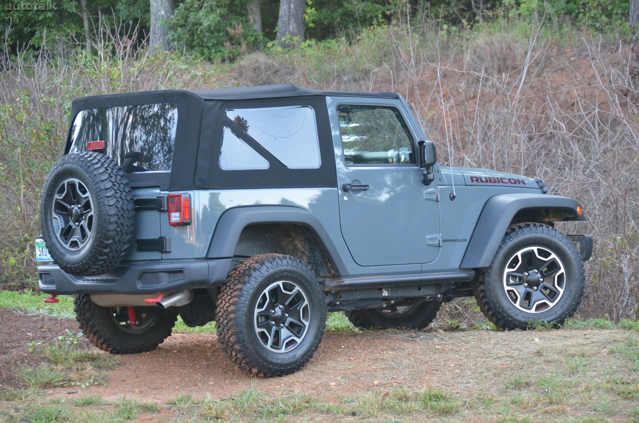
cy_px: 212
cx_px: 320
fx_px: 2524
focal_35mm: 142
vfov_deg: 9.6
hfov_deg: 14.4
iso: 1600
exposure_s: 1/320
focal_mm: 95
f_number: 5.3
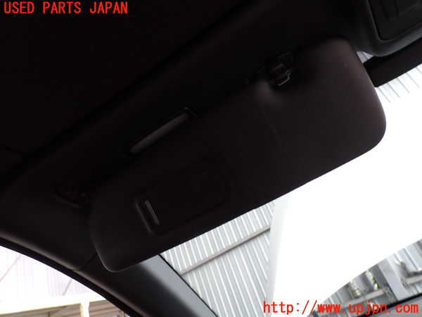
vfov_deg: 54.9
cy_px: 158
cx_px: 211
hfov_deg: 69.4
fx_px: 305
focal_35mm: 25
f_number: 2.8
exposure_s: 1/60
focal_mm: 4.5
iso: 160
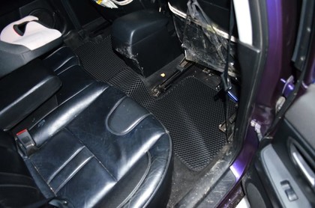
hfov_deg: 67.5
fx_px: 236
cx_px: 158
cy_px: 104
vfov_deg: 47.7
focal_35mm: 27
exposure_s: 1/60
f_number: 3.5
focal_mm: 18
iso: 3200
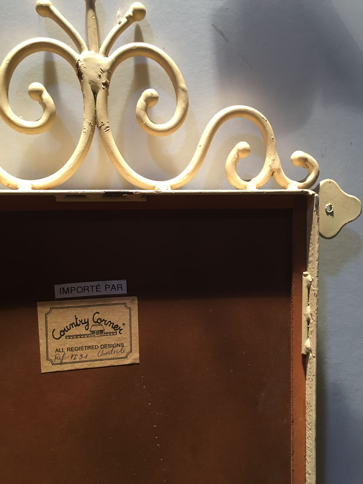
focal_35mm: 29
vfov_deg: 61.7
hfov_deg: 48.2
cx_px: 182
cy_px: 242
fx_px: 405
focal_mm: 4.15
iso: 160
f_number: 2.2
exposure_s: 1/33
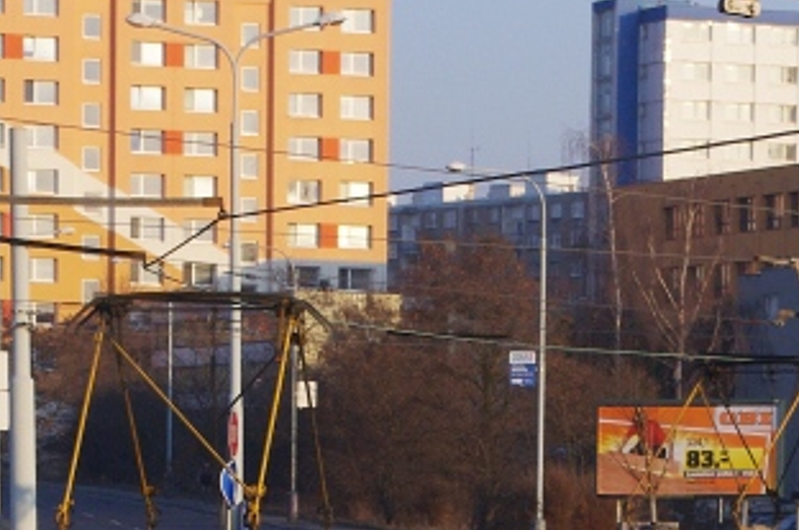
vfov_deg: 6.4
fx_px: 4654
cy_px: 858
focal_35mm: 210
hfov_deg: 9.8
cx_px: 387
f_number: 9
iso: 400
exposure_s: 1/400
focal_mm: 42.5
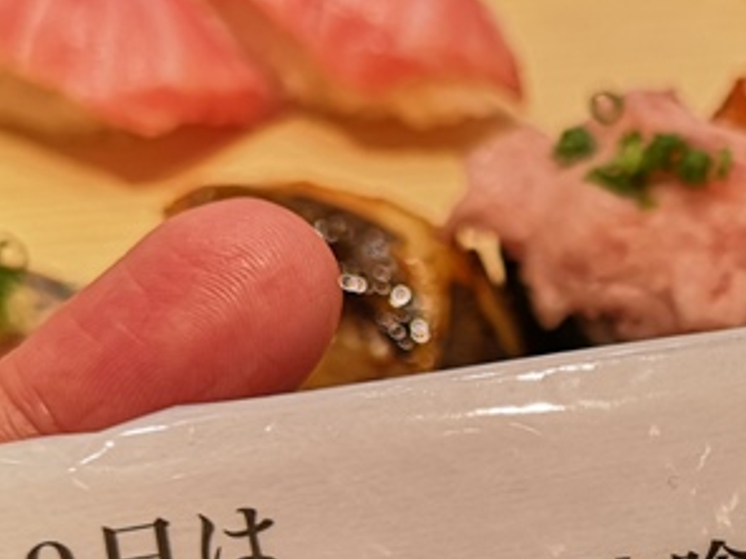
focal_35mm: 73
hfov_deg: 25.7
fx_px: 1573
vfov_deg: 19.7
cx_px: 686
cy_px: 534
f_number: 1.8
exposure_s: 1/100
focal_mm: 3.95
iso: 80
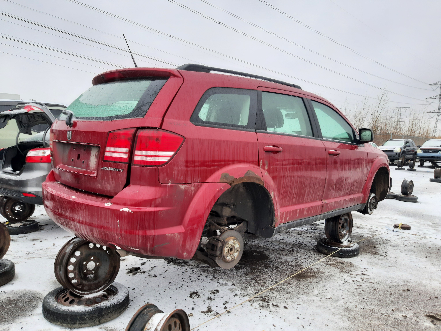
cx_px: 220
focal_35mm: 26
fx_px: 331
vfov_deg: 53.1
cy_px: 166
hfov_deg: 67.3
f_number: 1.7
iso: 50
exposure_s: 1/120
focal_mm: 3.92
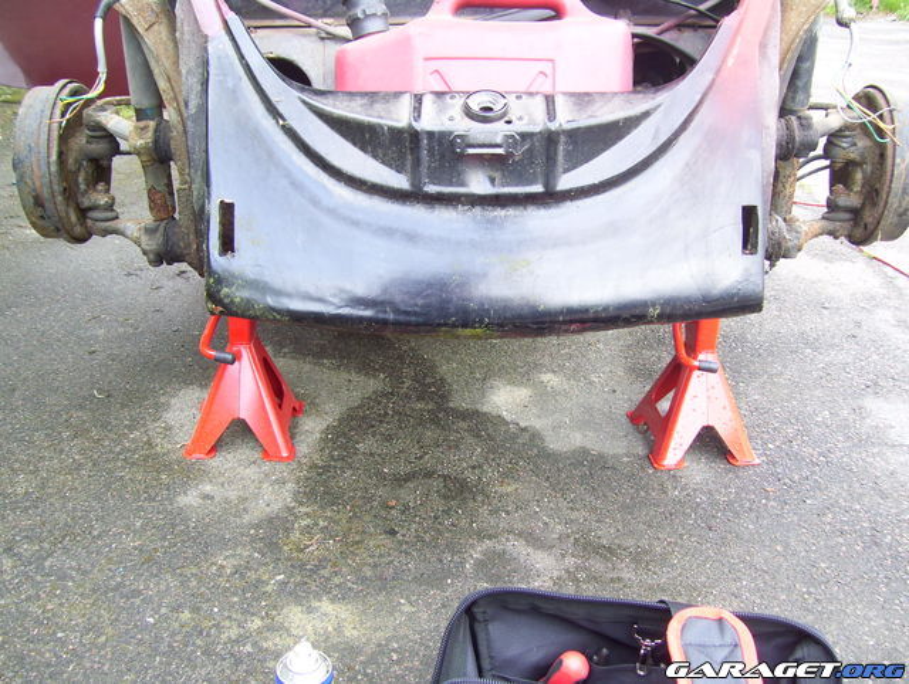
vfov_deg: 39.8
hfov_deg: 51.3
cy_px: 342
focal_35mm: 36
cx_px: 454
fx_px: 947
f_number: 2.7
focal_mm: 6
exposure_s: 1/80
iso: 80
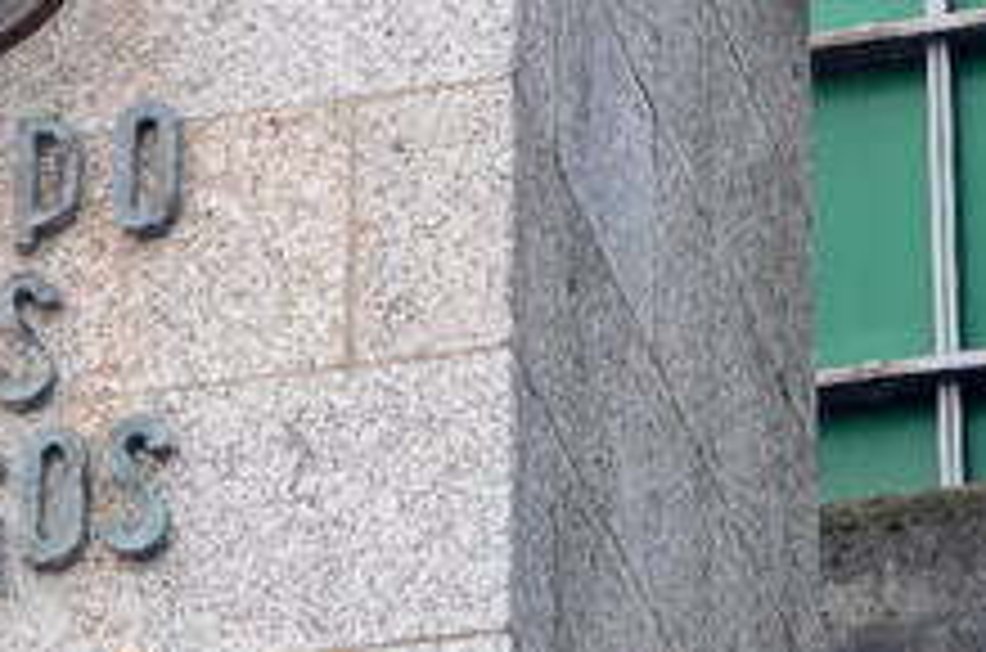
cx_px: -23
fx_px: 7598
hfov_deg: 7.4
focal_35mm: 278
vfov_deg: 4.9
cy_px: -70
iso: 400
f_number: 11
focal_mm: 70
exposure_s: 1/100
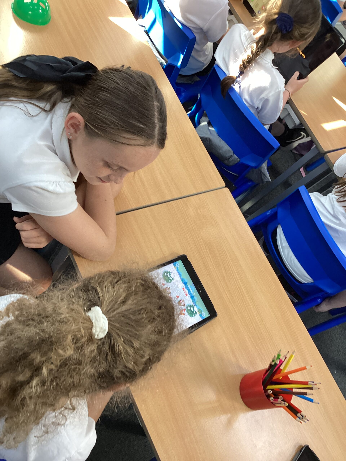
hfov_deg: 45.4
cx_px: 173
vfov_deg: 58.4
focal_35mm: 31
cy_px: 230
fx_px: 413
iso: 100
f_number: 2.4
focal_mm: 3.3
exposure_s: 1/60
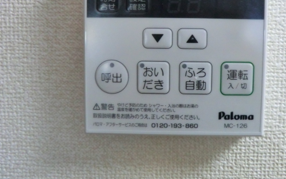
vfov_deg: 38.0
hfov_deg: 57.5
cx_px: 176
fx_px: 257
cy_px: 65
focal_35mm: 33
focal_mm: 4.3
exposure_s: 1/60
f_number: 3.2
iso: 320
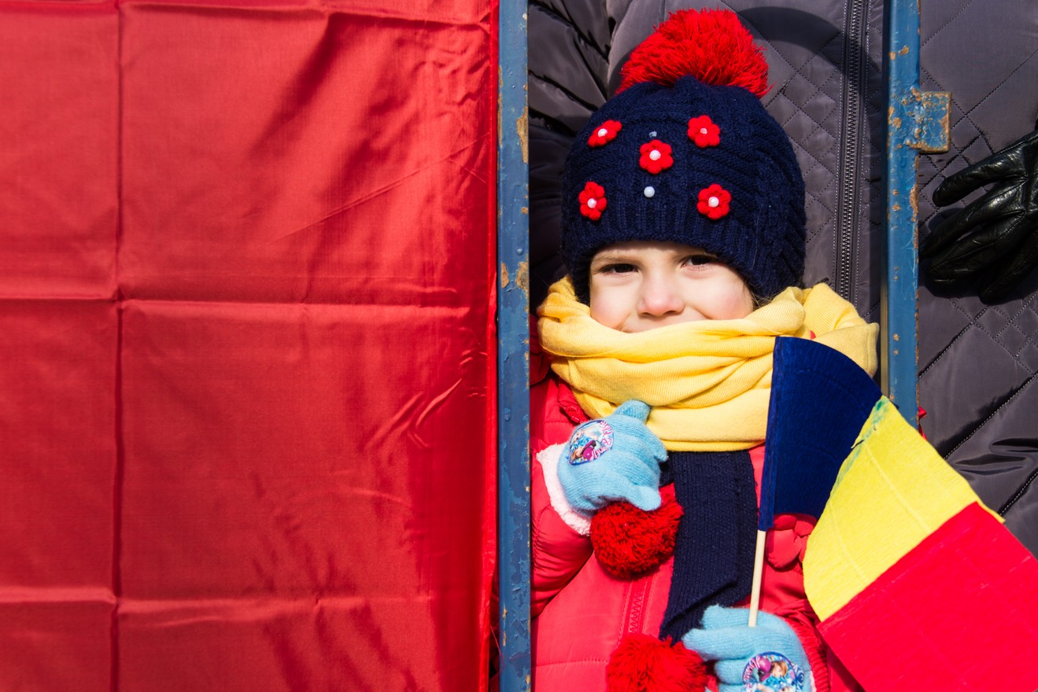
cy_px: 355
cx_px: 528
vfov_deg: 18.4
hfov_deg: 27.3
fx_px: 2134
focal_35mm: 74
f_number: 6.3
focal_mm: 68
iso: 100
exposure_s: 1/160
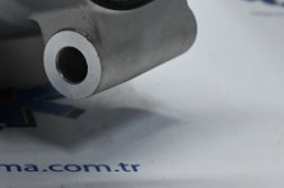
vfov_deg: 9.7
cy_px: -121
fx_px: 1062
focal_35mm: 135
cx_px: -41
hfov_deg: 14.8
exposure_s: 1/125
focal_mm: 25
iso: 800
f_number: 4.2
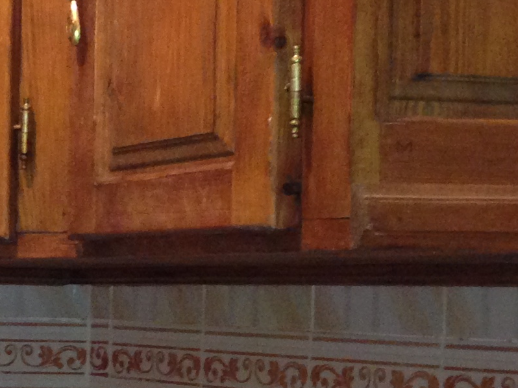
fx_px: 2020
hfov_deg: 13.3
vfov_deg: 10.9
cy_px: 312
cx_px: -371
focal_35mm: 135
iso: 200
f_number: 2.4
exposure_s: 1/20
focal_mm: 4.12
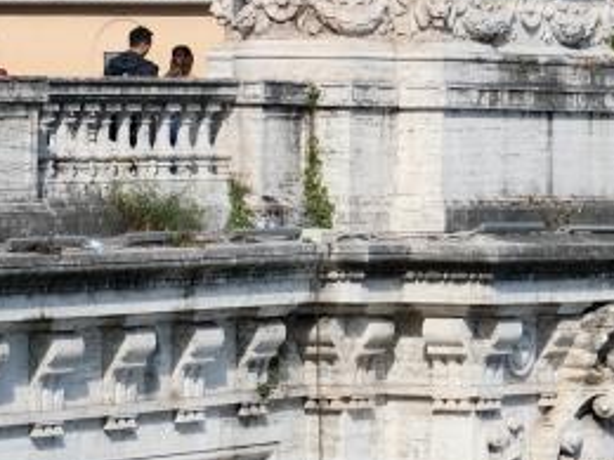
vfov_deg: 5.2
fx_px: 5037
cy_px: 93
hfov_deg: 6.8
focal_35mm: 284
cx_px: 1011
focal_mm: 50
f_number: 5.6
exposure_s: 1/500
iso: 160
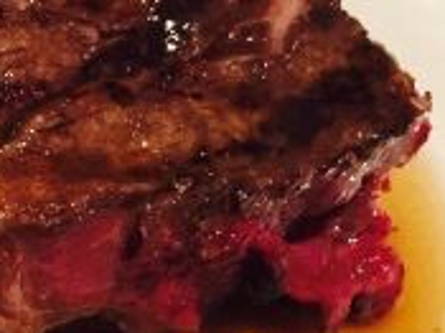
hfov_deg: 14.3
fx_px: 1490
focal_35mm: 116
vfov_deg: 12.8
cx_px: -427
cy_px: 179
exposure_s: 1/4
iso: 200
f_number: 2.2
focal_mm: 4.15
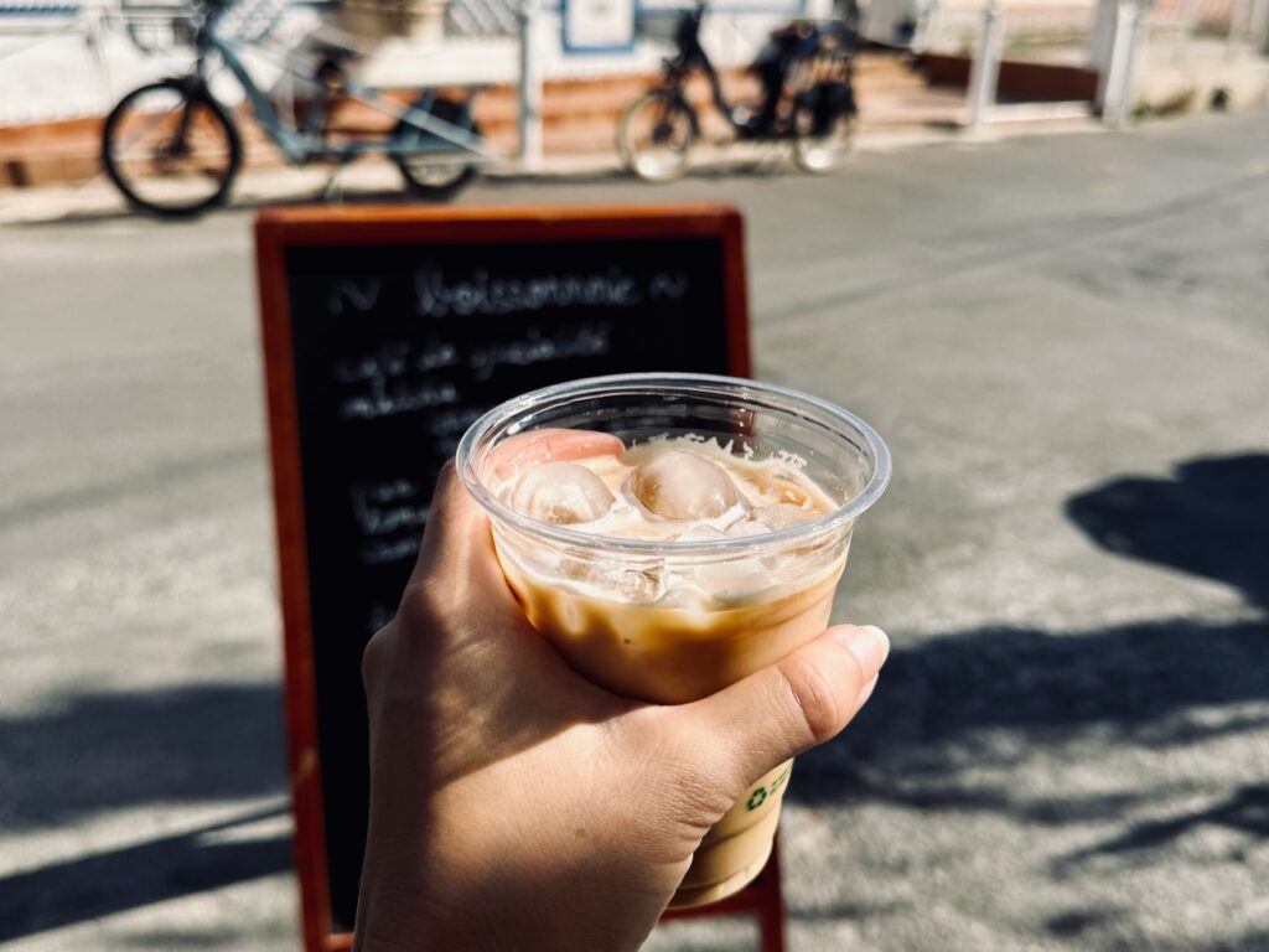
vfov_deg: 56.8
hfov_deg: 71.6
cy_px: 476
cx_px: 634
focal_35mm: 24
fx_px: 880
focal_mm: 6.76
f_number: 1.78
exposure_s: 1/5319
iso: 80
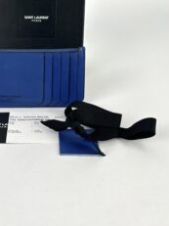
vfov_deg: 41.3
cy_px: 68
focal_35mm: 45
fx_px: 293
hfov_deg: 31.5
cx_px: 38
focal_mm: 5.7
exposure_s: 1/218
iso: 40
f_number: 1.5
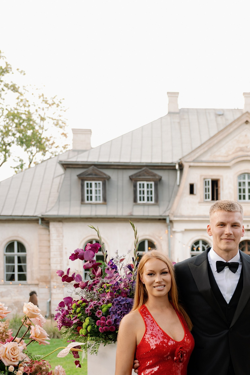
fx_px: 729
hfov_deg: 18.9
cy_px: 309
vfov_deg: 28.1
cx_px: 250
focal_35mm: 70
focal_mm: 32
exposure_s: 1/125
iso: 50
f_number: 3.2
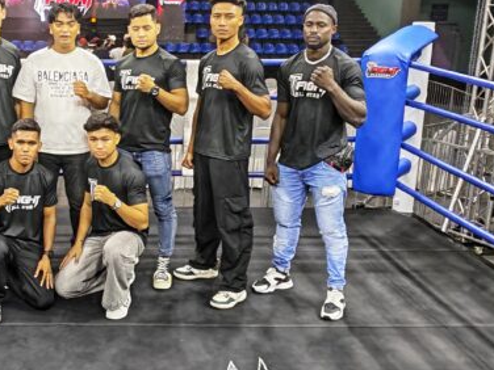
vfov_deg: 30.8
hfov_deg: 38.7
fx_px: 671
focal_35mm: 47
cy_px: 163
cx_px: 88
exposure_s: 1/60
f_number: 2
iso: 125
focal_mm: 1.82
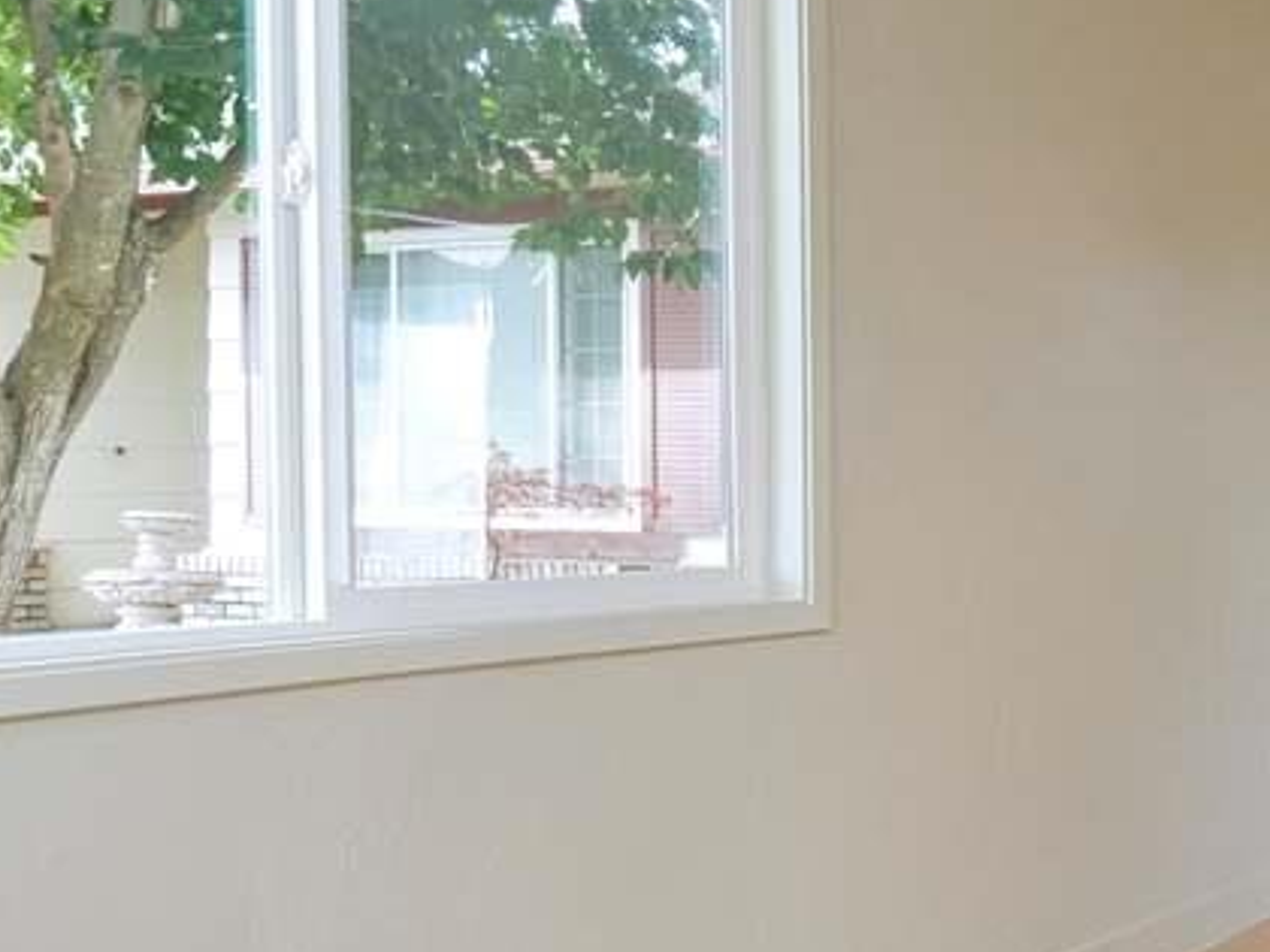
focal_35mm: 48
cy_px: 520
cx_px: 1763
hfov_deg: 29.4
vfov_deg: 30.2
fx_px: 1761
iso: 800
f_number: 4
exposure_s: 1/125
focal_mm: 7
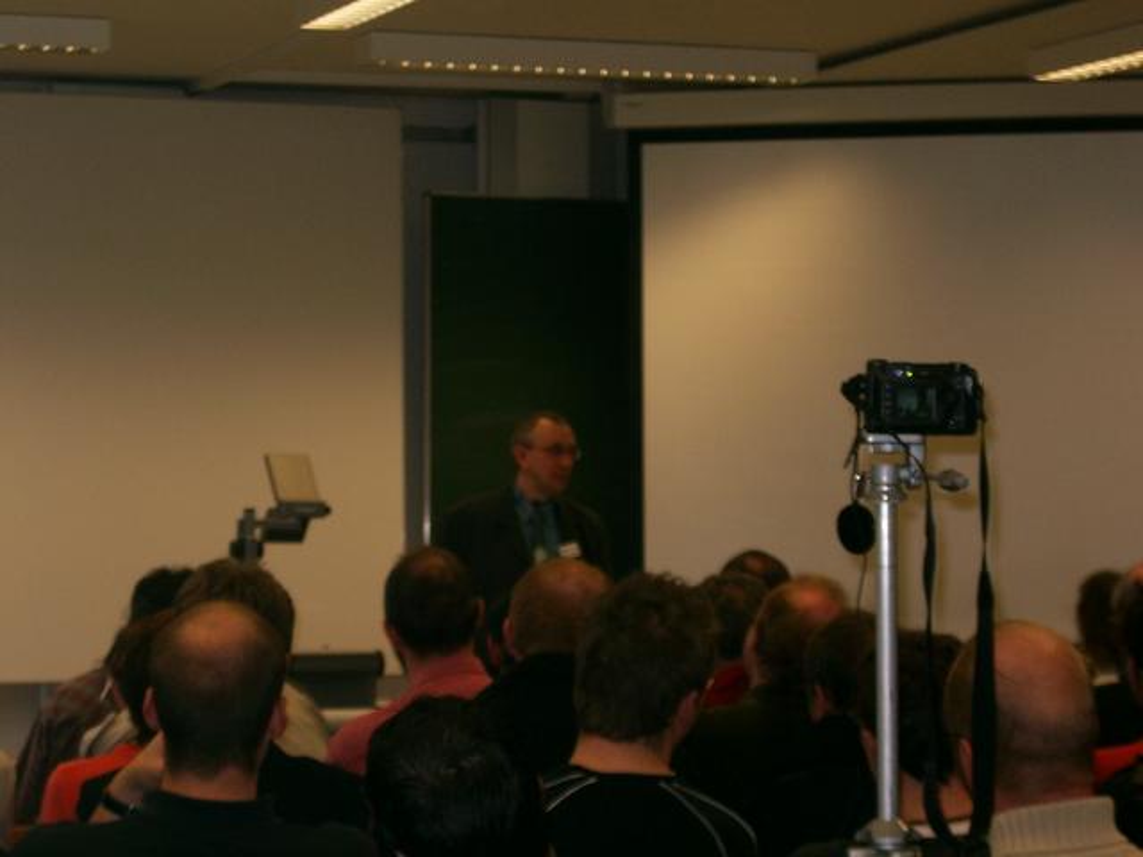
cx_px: 572
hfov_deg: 17.7
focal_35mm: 111
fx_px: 3665
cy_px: 428
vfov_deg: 13.3
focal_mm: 22.8
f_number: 4.8
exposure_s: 1/60
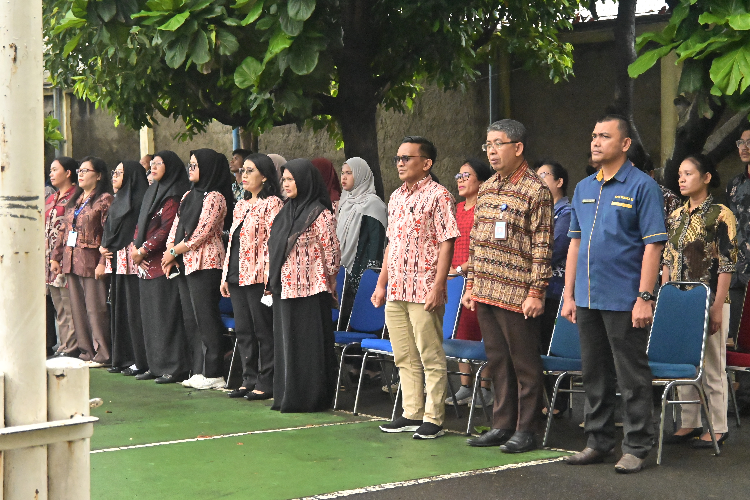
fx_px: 1406
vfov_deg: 20.2
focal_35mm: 68
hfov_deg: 29.9
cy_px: 250
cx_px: 375
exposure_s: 1/1250
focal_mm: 45
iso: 6400
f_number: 6
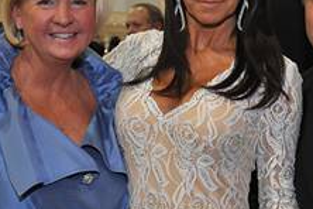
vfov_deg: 14.5
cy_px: 66
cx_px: 217
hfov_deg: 21.6
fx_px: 817
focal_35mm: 94
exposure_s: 1/100
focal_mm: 38
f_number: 5.6
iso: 1250
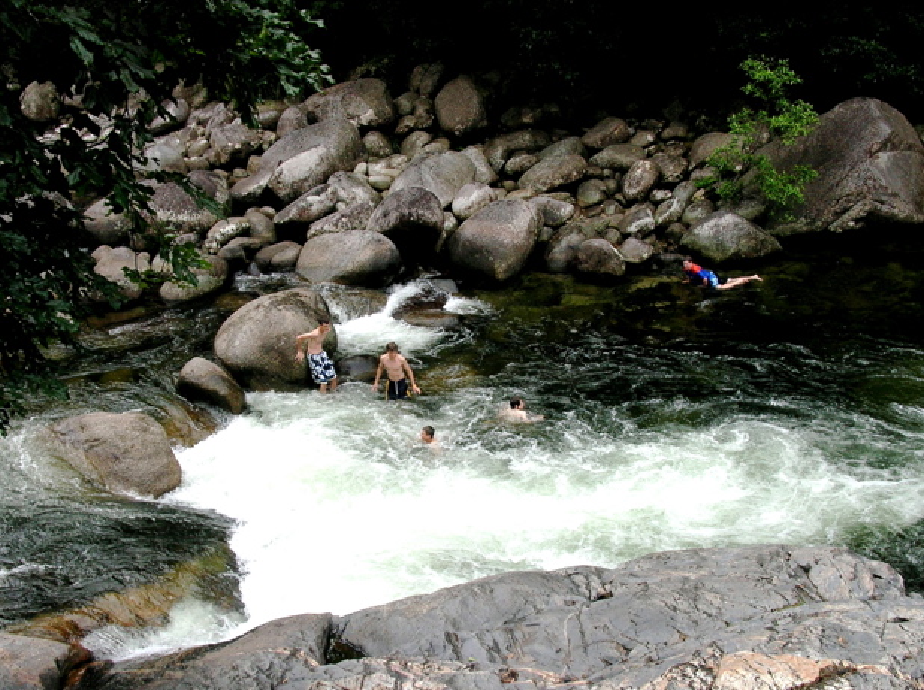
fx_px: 960
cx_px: 462
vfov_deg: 39.6
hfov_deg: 51.4
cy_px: 345
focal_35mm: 36
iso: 50
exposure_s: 1/148
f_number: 3.7
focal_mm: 6
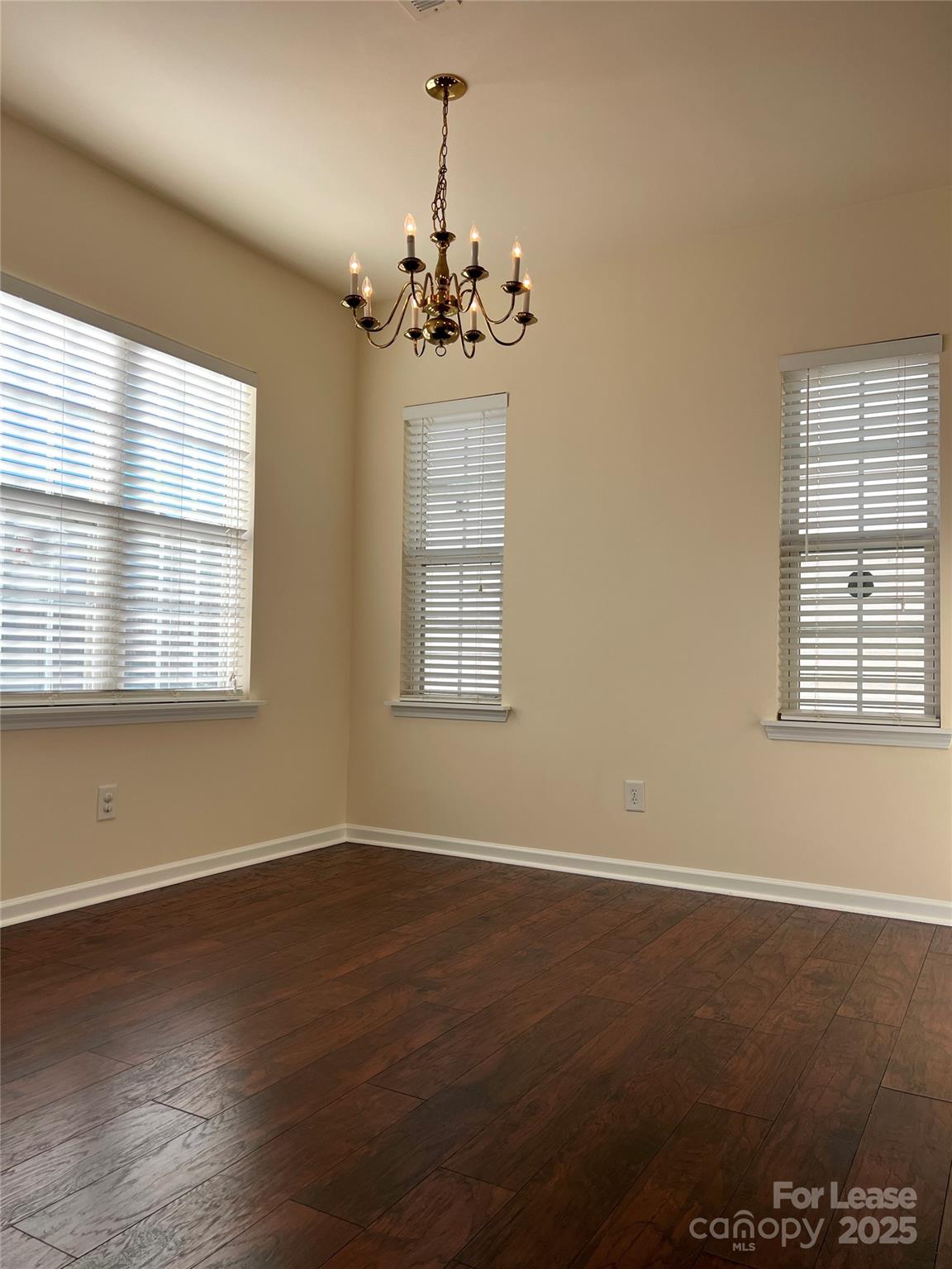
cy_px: 634
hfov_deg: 53.1
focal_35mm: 26
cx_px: 476
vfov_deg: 67.3
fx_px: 953
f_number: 1.5
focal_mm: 5.7
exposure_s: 1/509
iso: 50
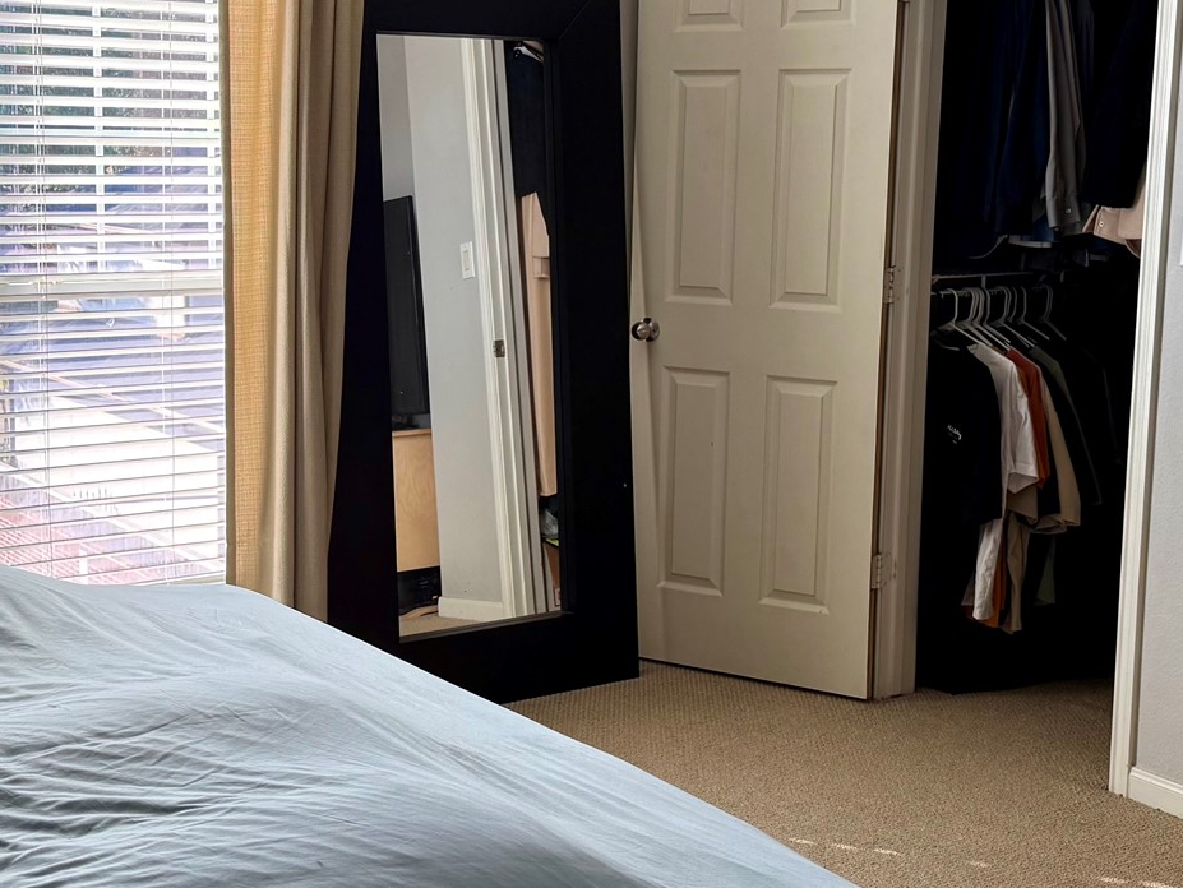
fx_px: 1812
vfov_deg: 27.5
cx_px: 482
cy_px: 373
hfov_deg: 36.0
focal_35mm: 53
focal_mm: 6.76
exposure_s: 1/273
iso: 100
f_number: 1.78
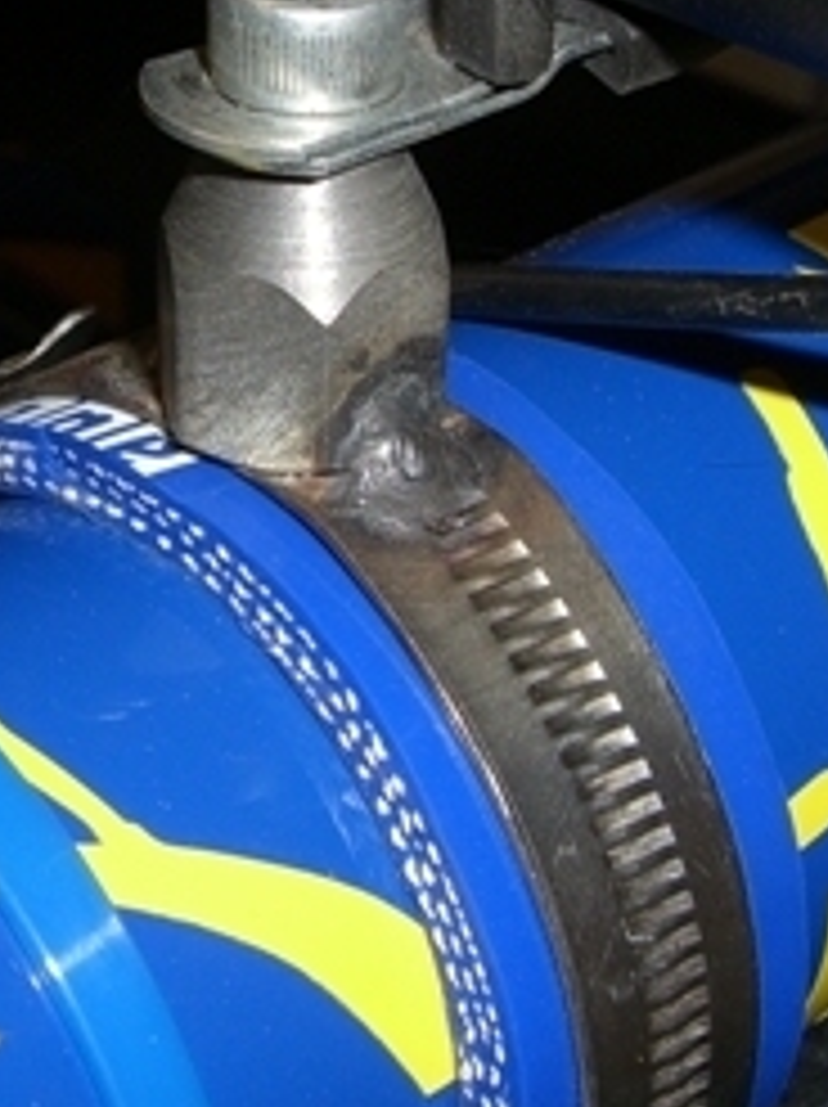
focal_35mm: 99
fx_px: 3163
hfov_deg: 14.9
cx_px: 238
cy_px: 261
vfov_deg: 19.7
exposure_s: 1/60
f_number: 4.3
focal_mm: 6.2
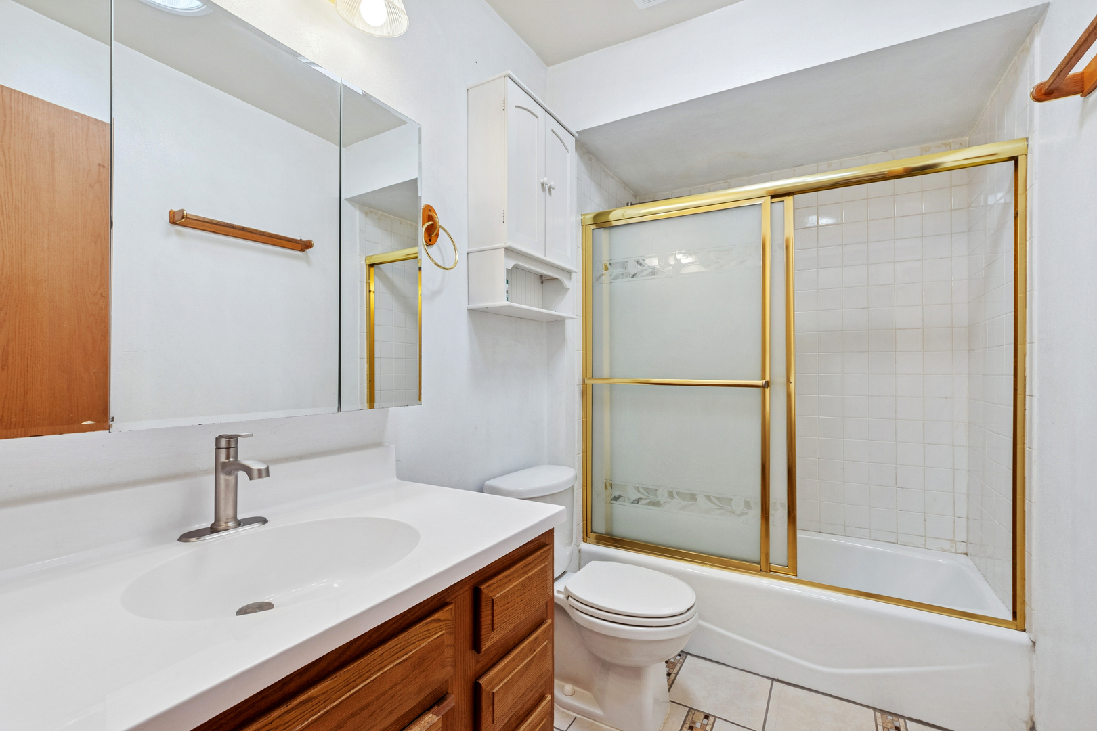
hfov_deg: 100.4
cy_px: 366
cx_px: 548
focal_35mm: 15
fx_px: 457
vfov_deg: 77.3
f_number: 8
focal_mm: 10
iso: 250
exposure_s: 1/25
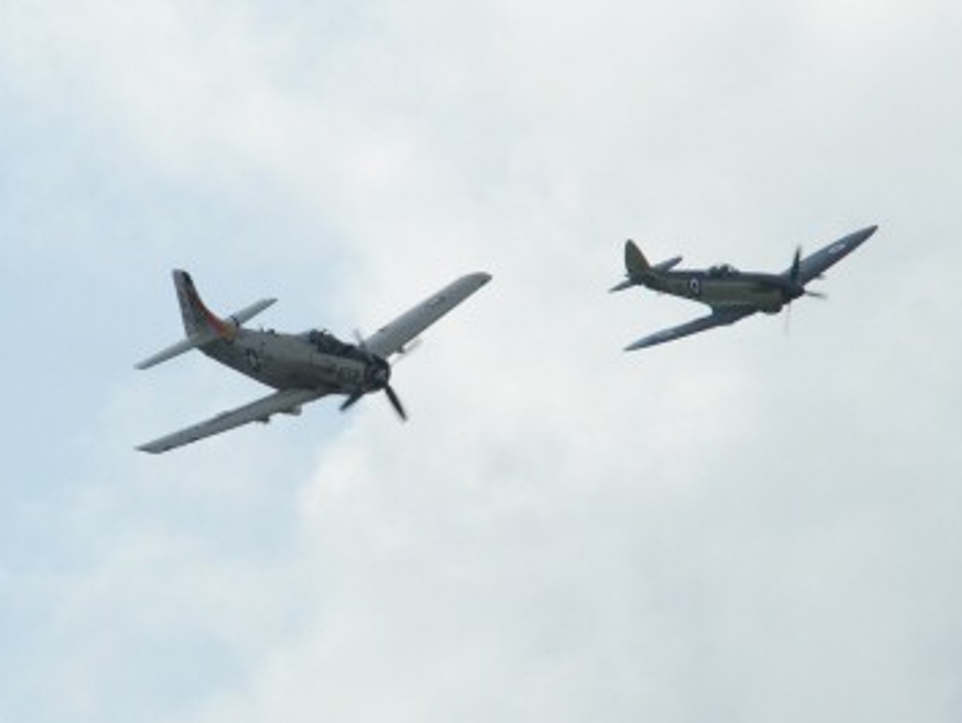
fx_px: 18132
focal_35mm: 652
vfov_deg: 2.3
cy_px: 362
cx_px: 524
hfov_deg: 3.0
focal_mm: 400
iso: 280
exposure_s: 1/750
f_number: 9.5
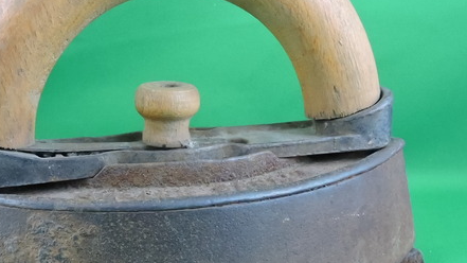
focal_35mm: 86
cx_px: 165
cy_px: 115
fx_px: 1065
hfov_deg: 24.6
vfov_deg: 14.1
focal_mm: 8.1
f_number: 4
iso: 800
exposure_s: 1/100
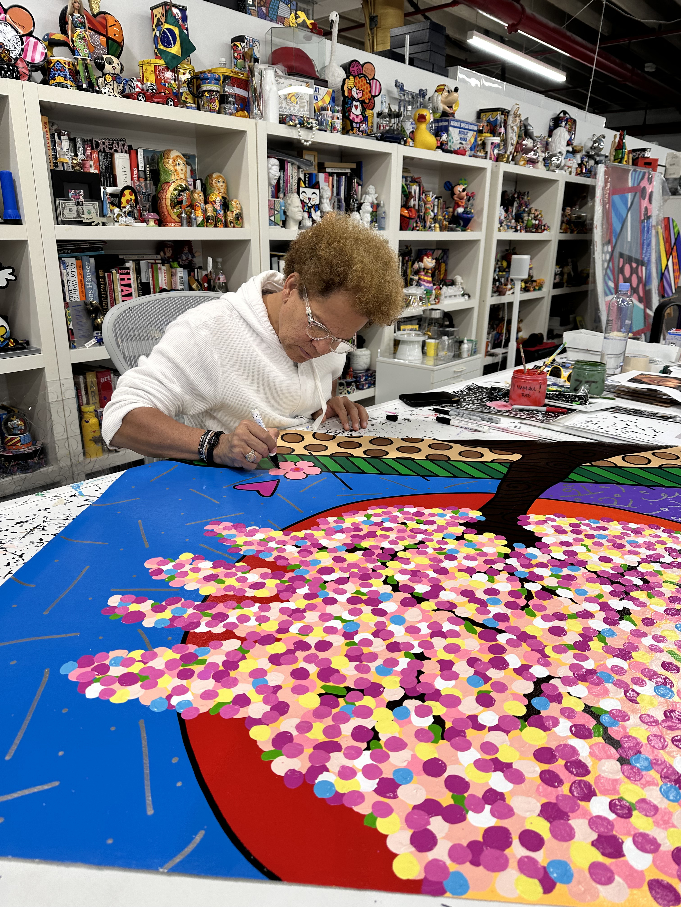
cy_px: 454
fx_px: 630
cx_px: 340
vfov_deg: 71.6
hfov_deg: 56.8
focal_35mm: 24
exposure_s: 1/223
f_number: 1.78
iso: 64
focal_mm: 6.86
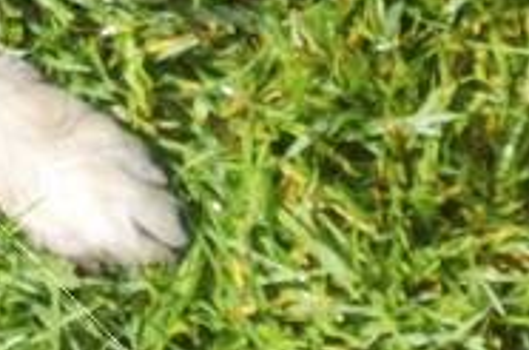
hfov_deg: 11.9
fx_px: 2462
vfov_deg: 7.5
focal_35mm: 168
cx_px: -168
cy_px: -562
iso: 200
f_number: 7.1
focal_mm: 16
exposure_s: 1/200
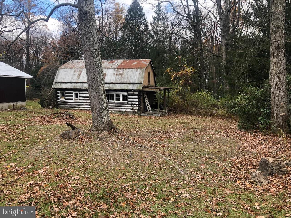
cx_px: 146
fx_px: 235
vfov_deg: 49.7
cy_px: 109
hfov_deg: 63.4
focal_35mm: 28
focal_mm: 3.99
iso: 20
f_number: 1.8
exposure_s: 1/197
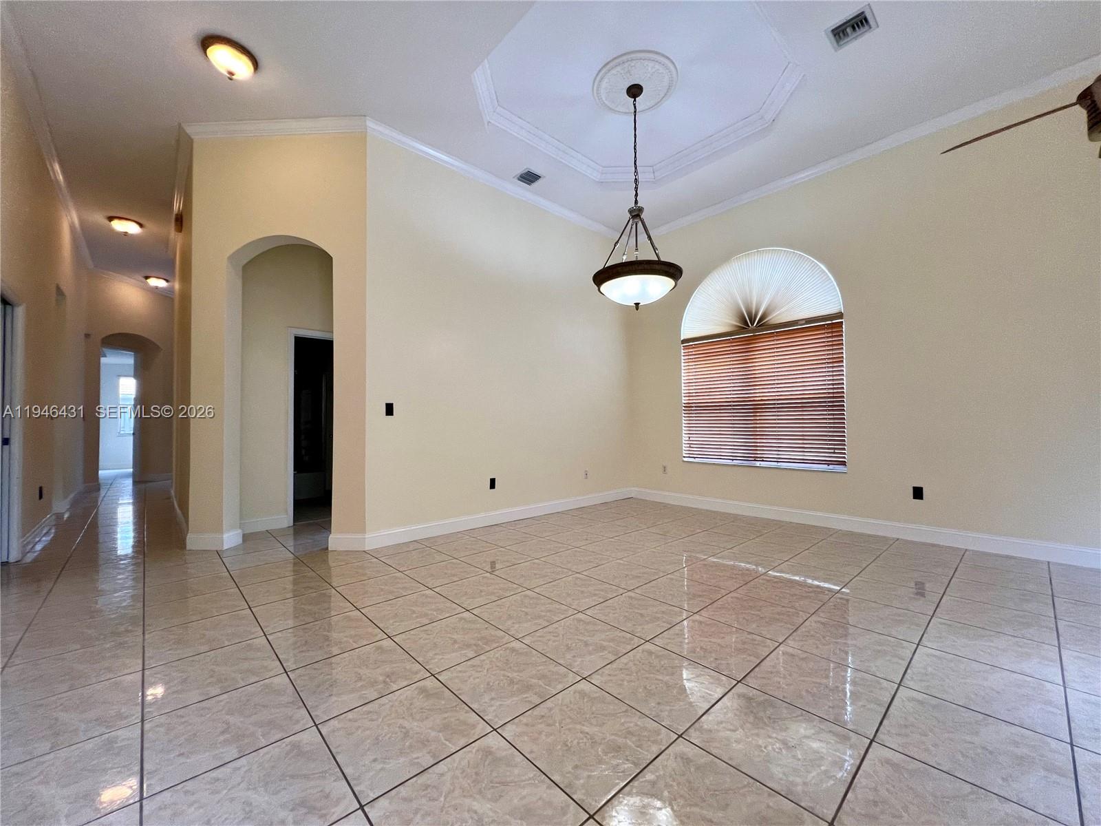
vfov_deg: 89.9
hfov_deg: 106.2
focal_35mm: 13
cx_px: 550
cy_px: 413
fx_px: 413
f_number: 1.8
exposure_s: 1/120
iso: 100
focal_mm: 1.57
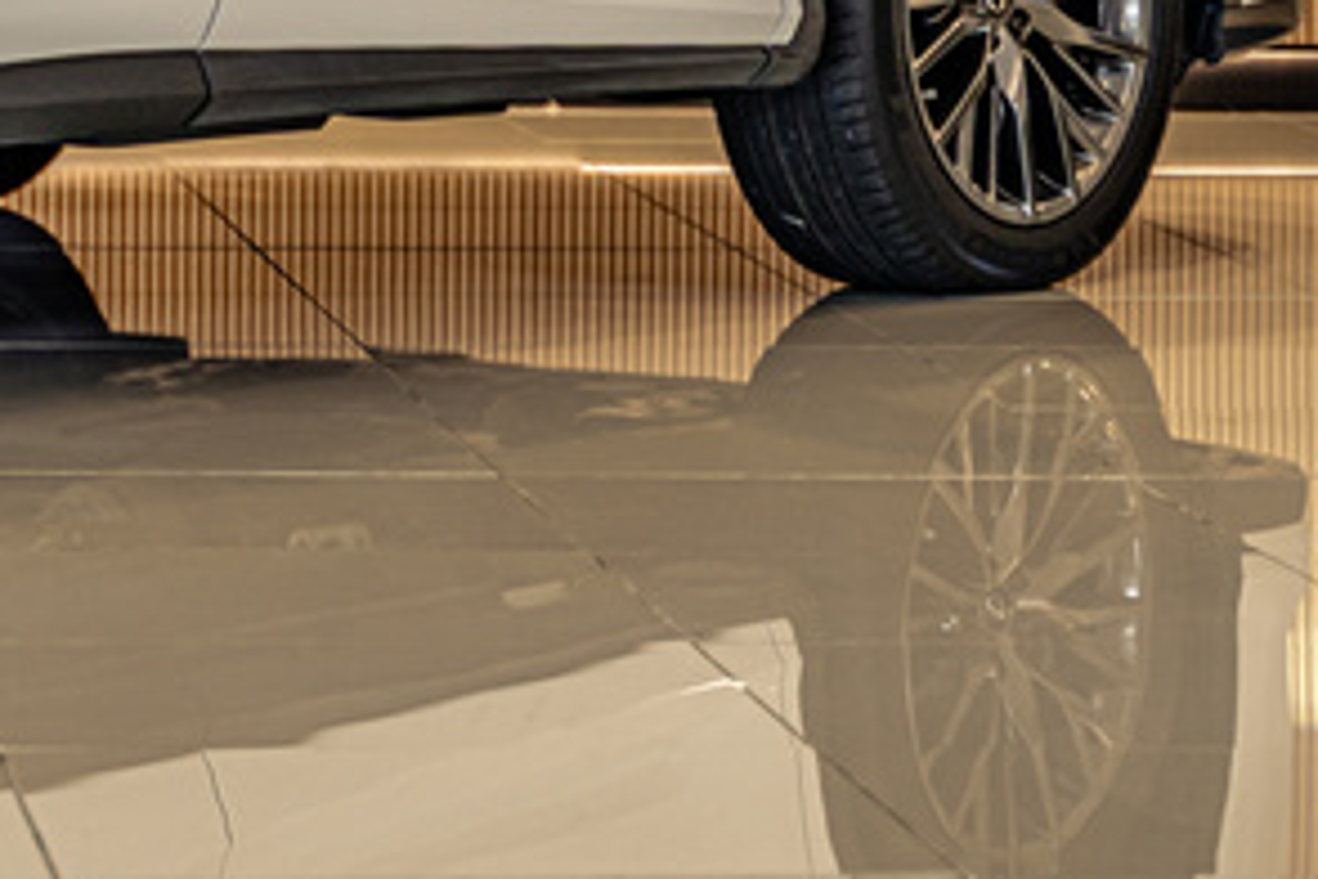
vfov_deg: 6.3
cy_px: -574
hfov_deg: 9.4
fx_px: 7907
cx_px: -437
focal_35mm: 216
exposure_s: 1/200
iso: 200
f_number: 2.8
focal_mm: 62
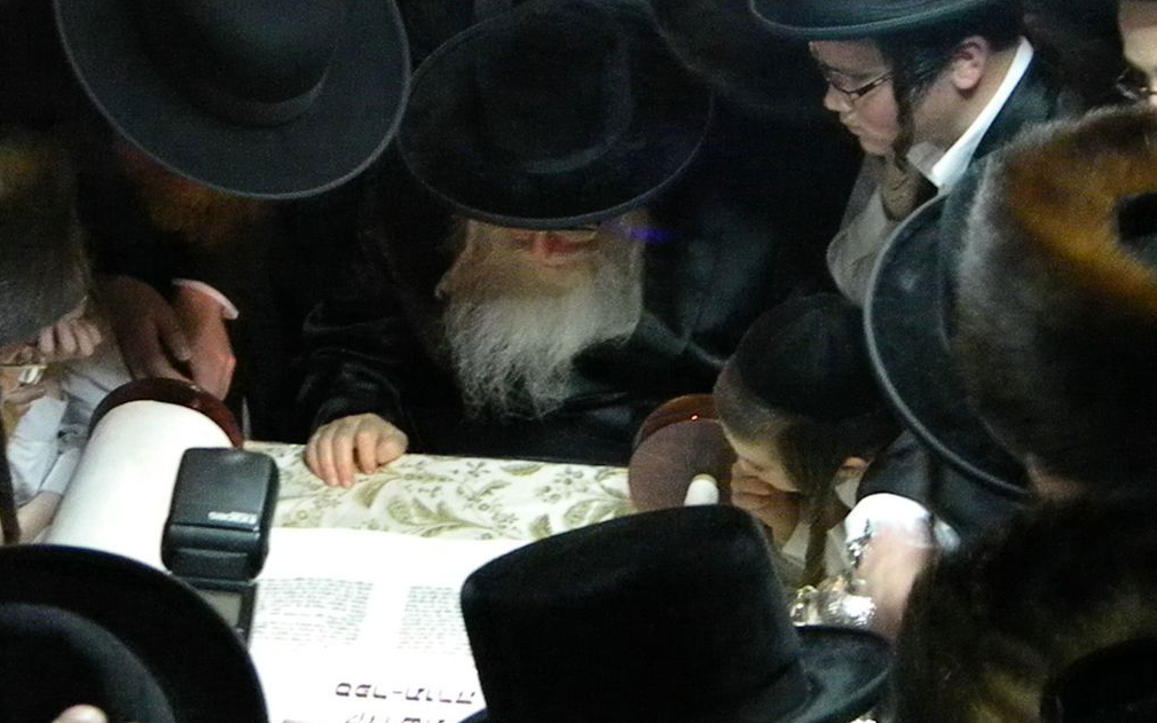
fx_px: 2270
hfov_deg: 28.6
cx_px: 584
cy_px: 426
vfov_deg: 18.1
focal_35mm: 72
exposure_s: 1/32.2
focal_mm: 12.2
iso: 3200
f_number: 4.3
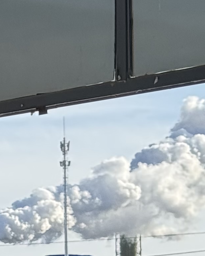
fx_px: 1858
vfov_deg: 7.8
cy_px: 362
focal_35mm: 245
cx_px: -406
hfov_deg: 5.9
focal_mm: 6.76
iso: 64
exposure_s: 1/1770
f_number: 1.78
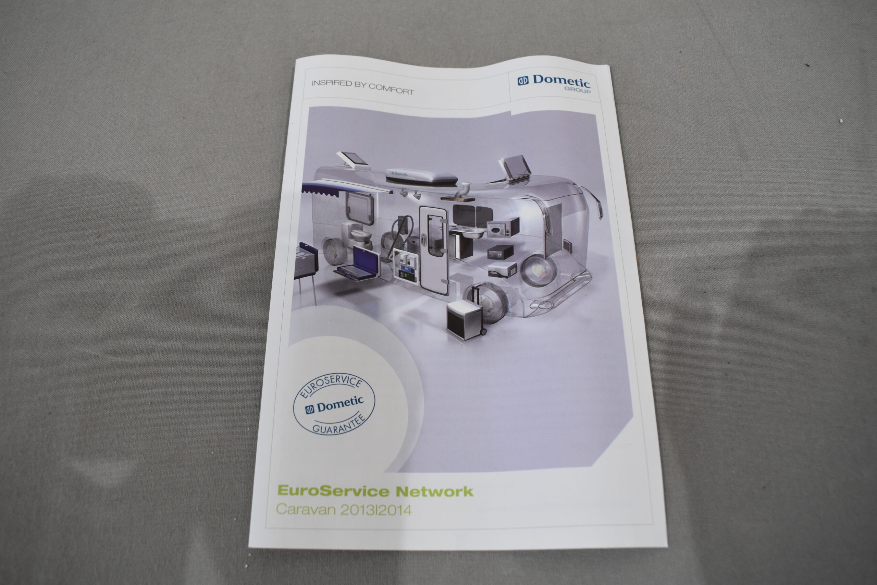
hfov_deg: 67.4
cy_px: 292
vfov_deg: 47.9
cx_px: 438
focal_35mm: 27
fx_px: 658
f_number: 5.6
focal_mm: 18
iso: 360
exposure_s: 1/125
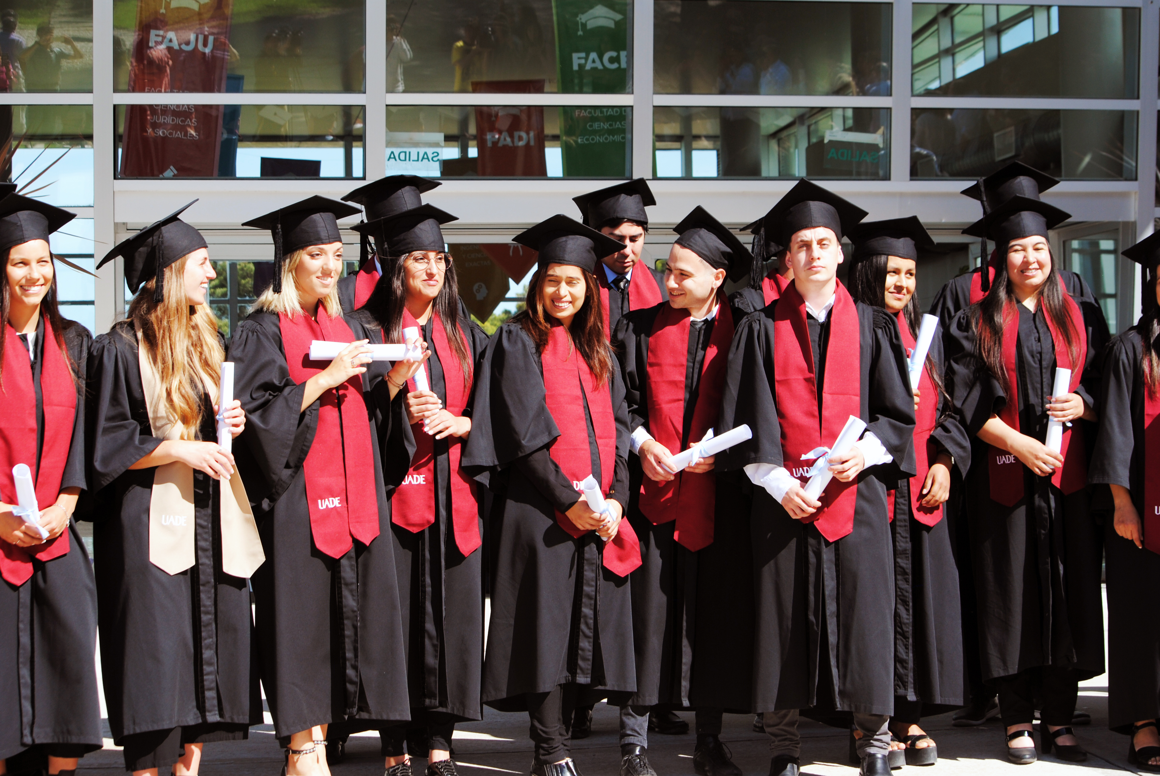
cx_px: 580
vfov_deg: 16.6
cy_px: 388
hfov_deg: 24.6
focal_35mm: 82
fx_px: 2662
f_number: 7.1
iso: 100
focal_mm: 55
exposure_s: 1/200
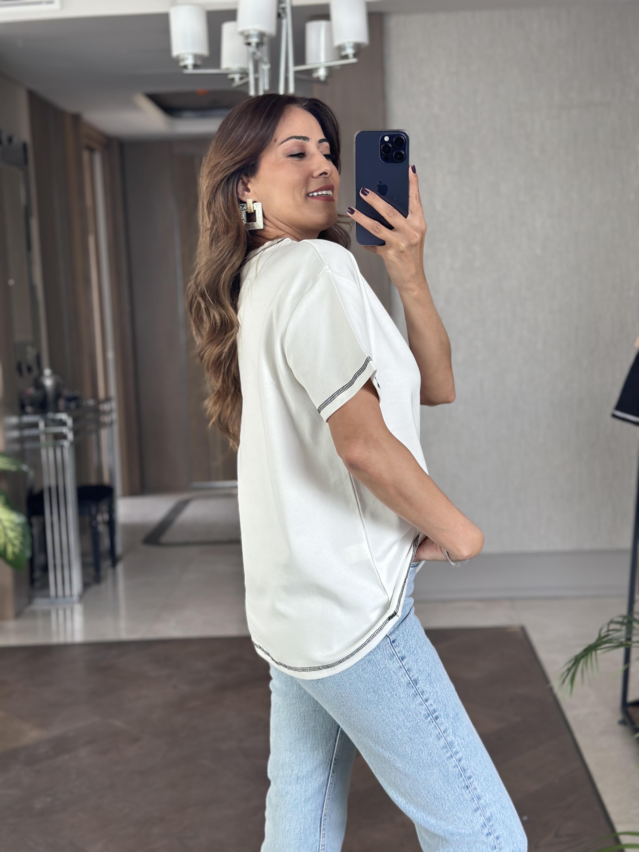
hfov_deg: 30.3
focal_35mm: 48
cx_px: 320
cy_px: 426
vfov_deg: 39.7
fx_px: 1181
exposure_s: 1/121
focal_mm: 6.86
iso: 125
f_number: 1.78
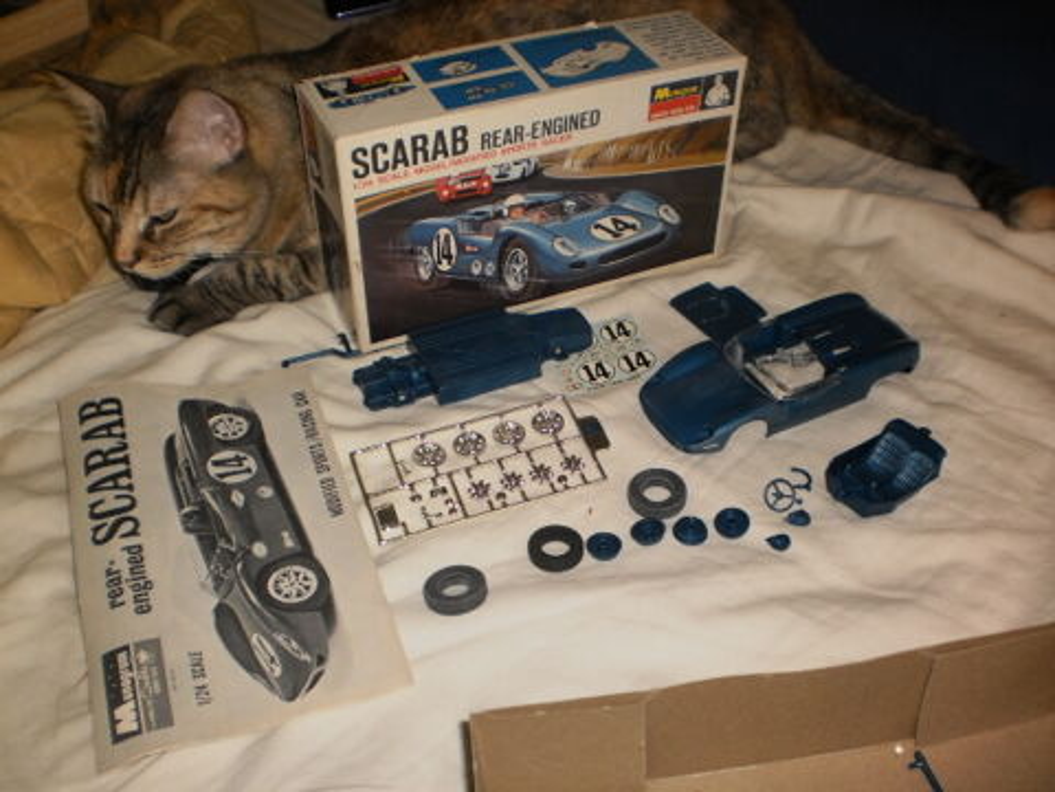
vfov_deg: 39.7
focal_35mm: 36
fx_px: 1097
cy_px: 396
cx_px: 528
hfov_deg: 51.4
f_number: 3.1
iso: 125
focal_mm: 6.3
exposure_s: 1/30
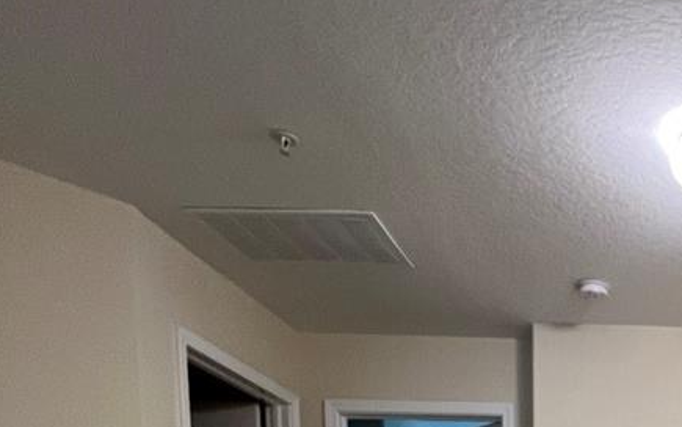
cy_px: 677
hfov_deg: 43.4
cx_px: 696
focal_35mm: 38
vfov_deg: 24.3
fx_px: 706
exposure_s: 1/60
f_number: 1.8
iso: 200
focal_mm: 1.57
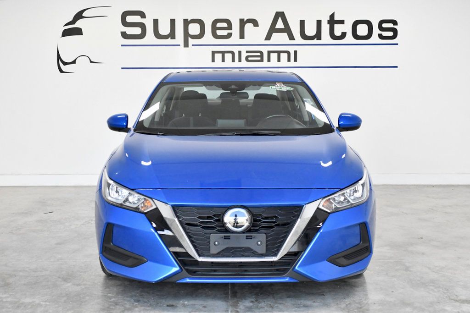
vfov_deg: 28.1
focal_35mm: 48
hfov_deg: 41.1
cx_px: 235
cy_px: 156
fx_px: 627
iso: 2500
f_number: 4.5
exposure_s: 1/1000
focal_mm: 32
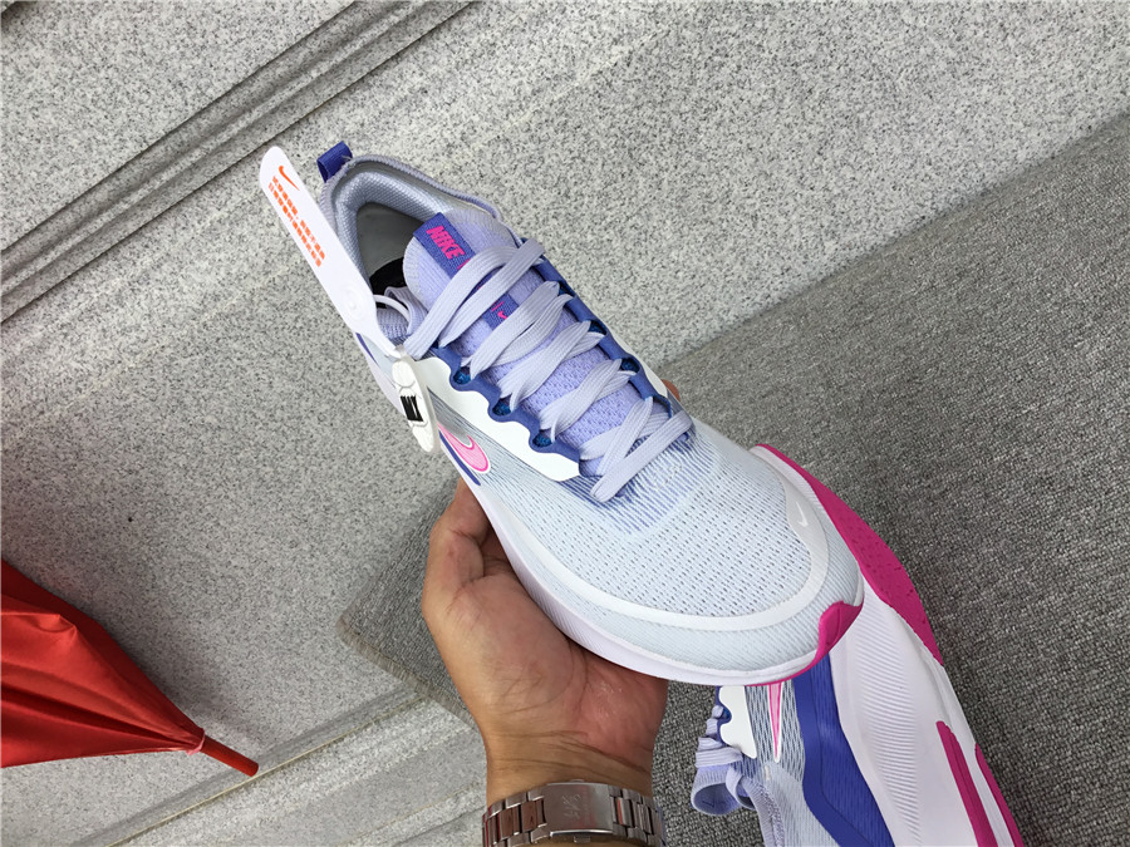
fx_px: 1012
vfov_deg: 45.4
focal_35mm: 31
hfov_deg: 58.4
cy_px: 424
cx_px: 565
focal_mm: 3.3
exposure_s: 1/123
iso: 25
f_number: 2.4
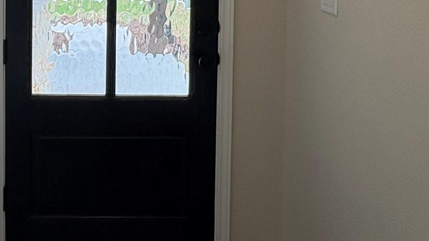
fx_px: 478
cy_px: -50
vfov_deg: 25.4
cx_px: 104
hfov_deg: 46.5
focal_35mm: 42
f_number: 2.2
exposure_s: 1/176
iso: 64
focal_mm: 2.22
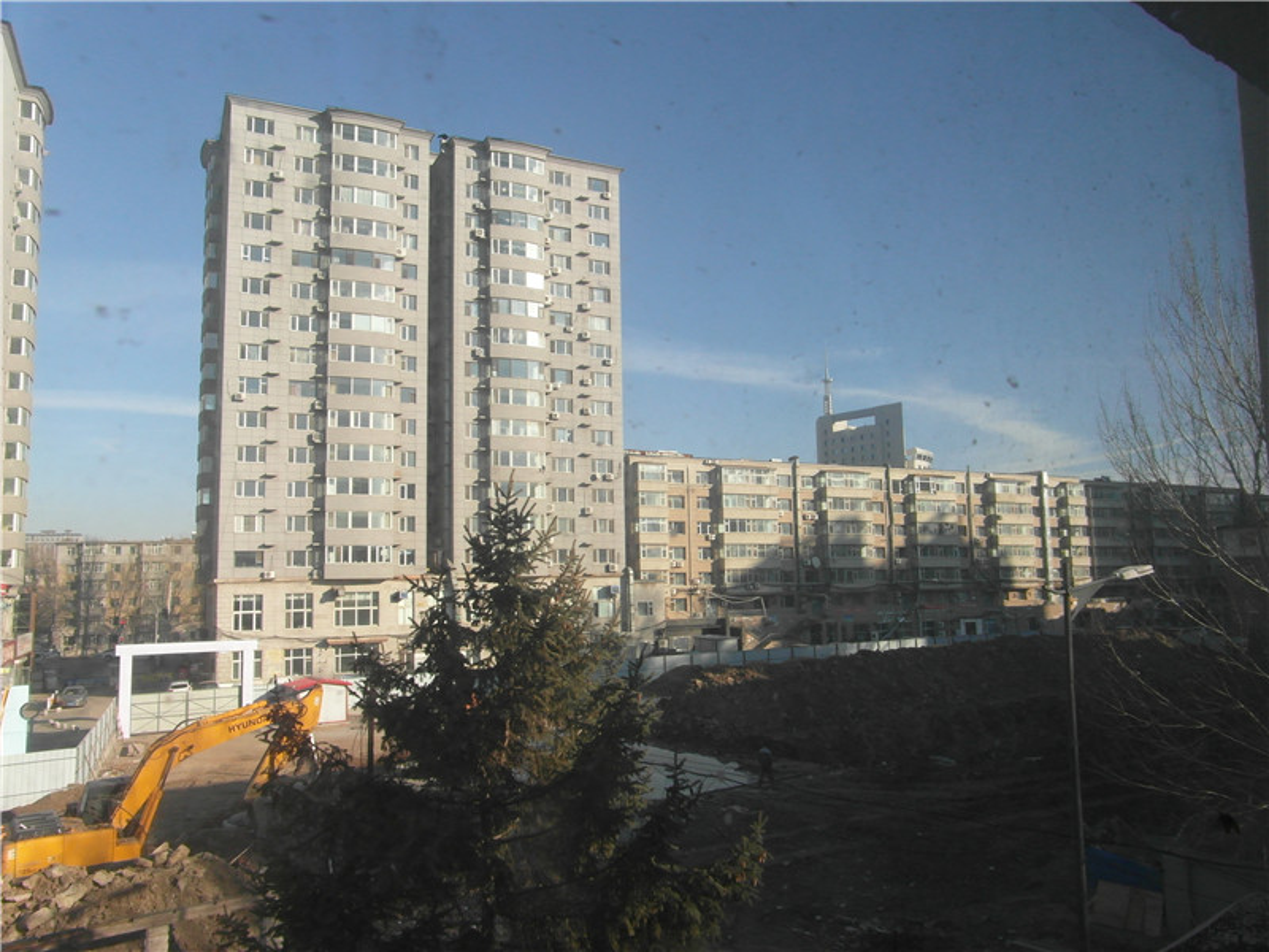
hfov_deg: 71.6
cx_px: 634
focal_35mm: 24
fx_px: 880
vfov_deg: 56.8
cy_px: 476
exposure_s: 1/250
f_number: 5.2
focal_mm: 4
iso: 80
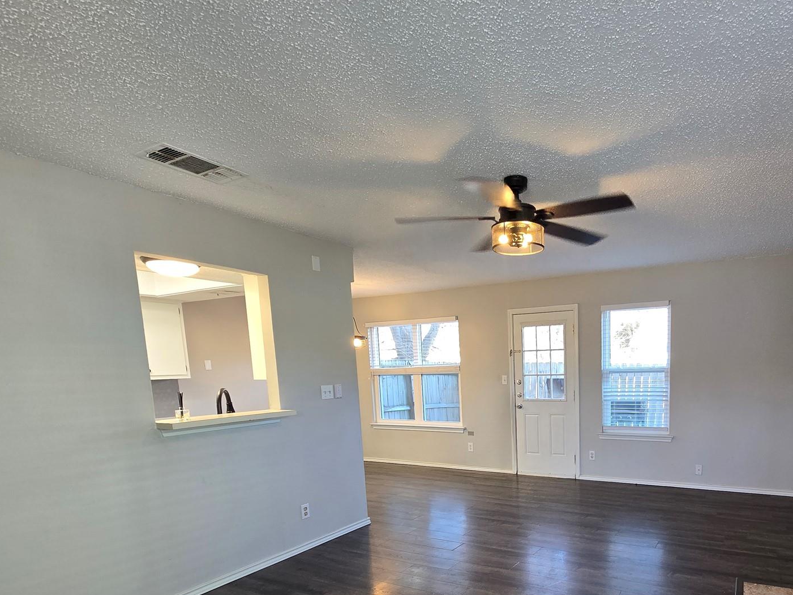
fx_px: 435
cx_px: 540
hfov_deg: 81.3
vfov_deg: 65.3
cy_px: 431
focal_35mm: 19
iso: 160
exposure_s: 1/60
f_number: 2.2
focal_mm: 2.2
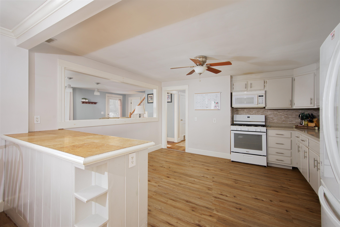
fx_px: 151
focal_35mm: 16
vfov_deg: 73.7
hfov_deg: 96.8
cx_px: 170
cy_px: 114
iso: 320
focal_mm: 16
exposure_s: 1/3.33
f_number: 7.1
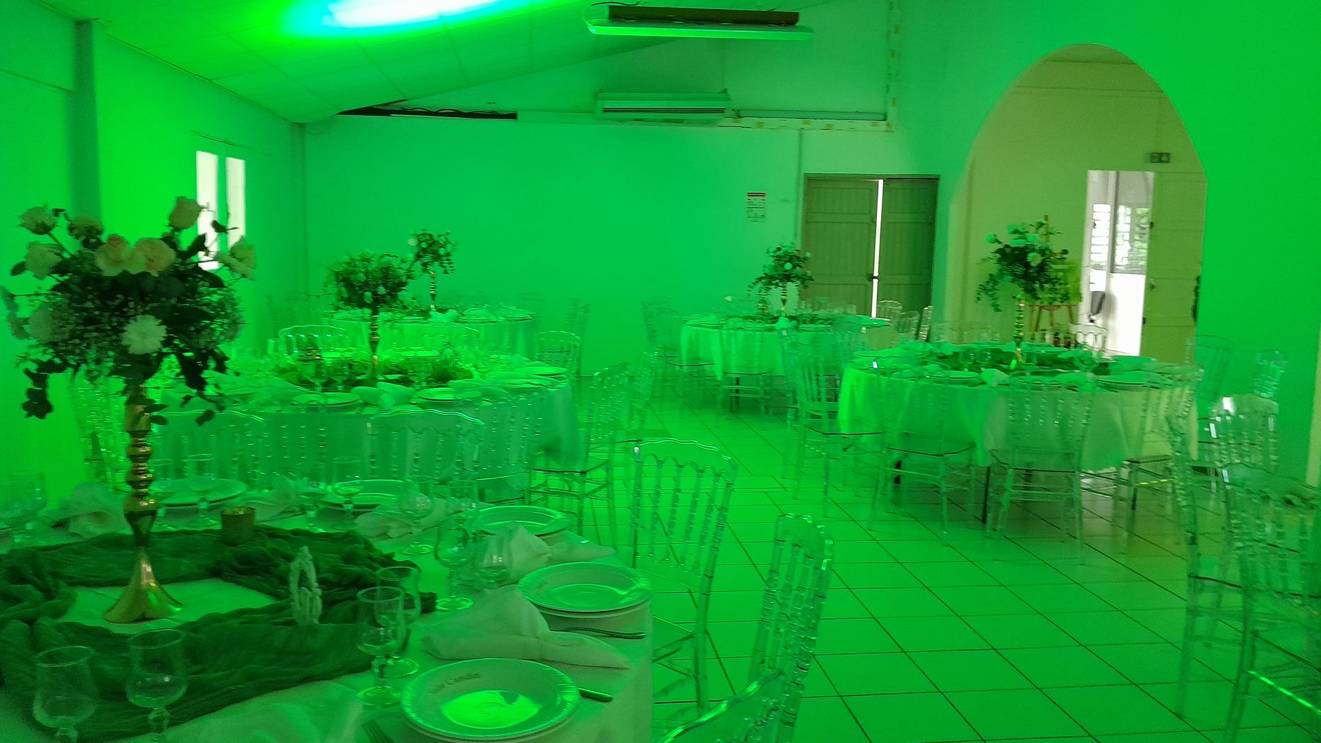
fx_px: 1051
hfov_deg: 64.3
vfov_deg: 38.9
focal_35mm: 30
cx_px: 654
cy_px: 368
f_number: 1.8
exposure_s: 1/33
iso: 500
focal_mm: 4
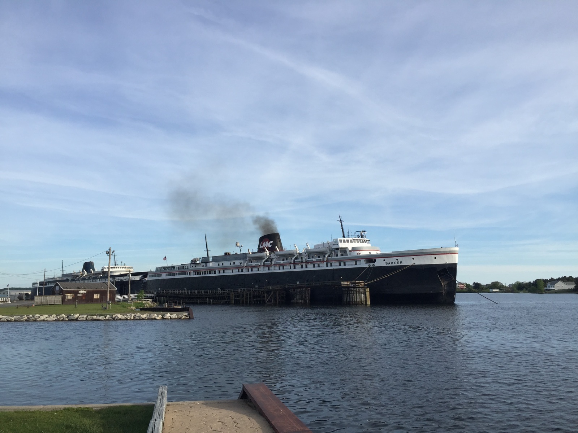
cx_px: 289
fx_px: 484
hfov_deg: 61.7
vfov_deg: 48.2
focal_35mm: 29
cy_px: 216
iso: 32
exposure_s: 1/1412
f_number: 2.2
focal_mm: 4.15
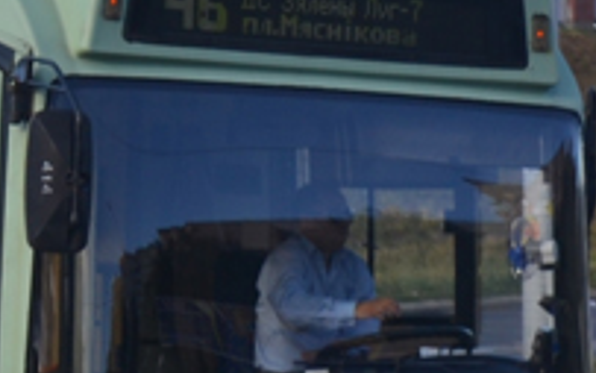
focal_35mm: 307
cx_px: -282
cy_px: -79
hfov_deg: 6.7
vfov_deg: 4.3
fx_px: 4988
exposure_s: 1/200
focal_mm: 34
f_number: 7.1
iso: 100
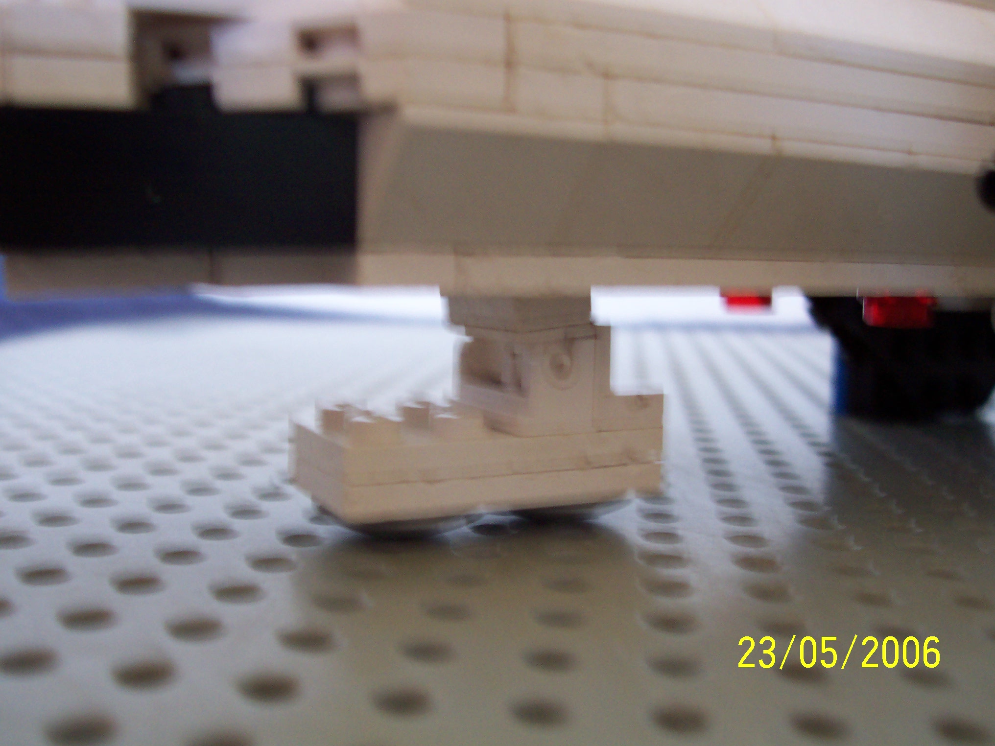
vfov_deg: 38.7
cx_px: 498
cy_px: 373
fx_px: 1064
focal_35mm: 37
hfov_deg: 50.1
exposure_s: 1/8
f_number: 2.8
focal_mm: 5.6
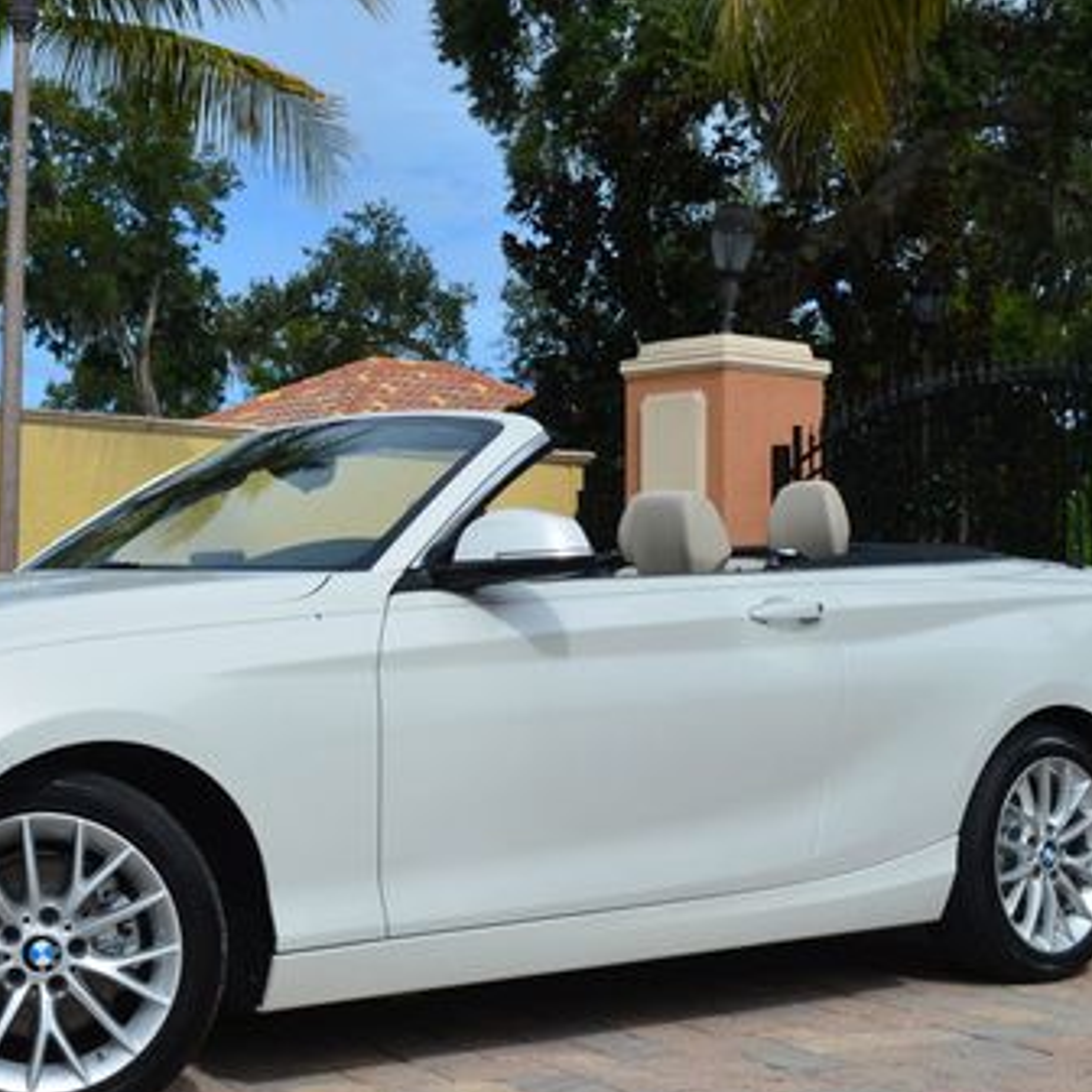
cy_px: 530
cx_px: 273
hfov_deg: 26.9
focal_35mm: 63
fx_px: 2248
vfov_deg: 27.3
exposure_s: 1/125
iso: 100
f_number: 11
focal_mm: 26
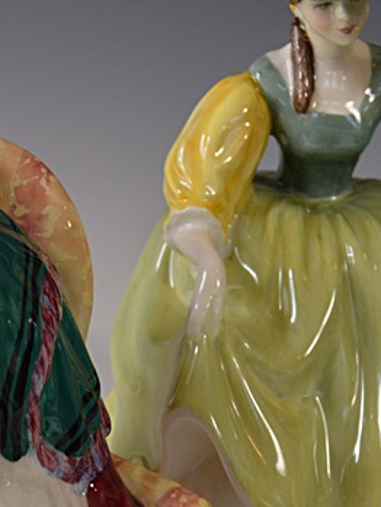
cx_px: 134
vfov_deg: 19.5
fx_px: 1452
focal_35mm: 99
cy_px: 454
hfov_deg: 14.9
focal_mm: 24
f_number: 5.6
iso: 400
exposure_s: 1/125
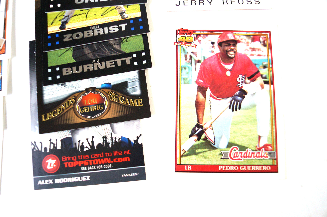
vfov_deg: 47.8
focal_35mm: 27
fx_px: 245
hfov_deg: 67.5
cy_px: 108
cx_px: 164
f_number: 4
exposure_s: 1/60
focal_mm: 18
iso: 320
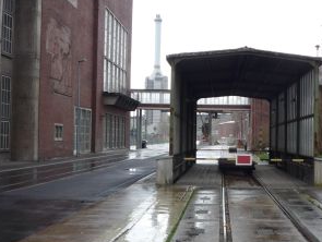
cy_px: 135
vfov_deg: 28.1
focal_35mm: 52
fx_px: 484
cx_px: 238
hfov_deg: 36.0
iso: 100
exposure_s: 1/100
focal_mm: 5.2
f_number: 4
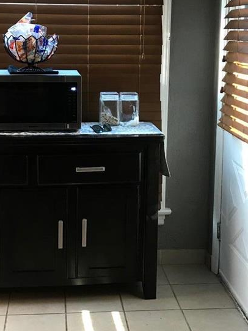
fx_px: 593
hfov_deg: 23.6
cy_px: 136
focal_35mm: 62
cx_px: 93
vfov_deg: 31.1
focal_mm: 3.99
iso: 40
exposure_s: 1/15
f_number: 1.8
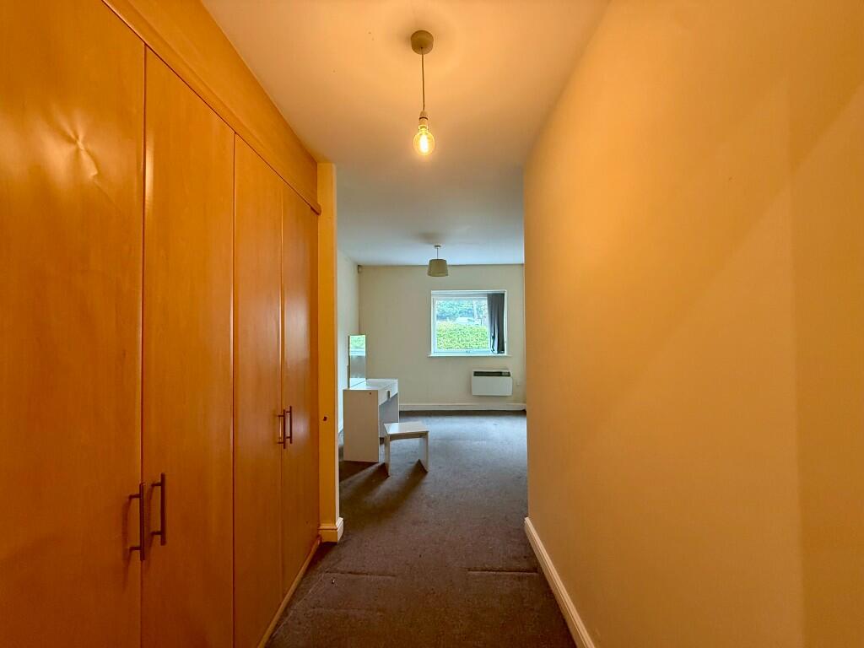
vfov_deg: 85.7
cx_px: 432
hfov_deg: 102.1
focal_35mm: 14
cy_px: 324
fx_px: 349
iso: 320
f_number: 2.2
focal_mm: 2.22
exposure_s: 1/50
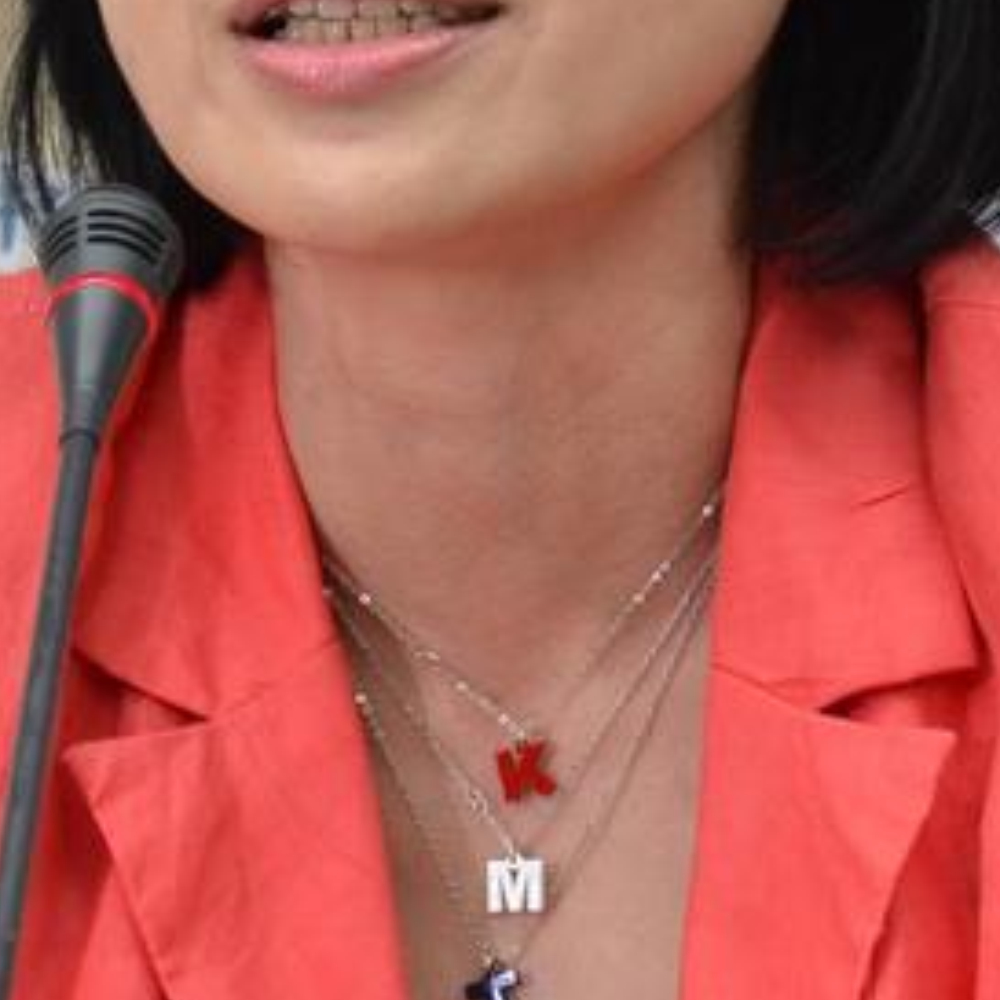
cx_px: 308
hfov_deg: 5.4
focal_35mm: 327
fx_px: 10677
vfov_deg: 5.4
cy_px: 288
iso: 800
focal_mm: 65
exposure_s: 1/60
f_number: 5.3
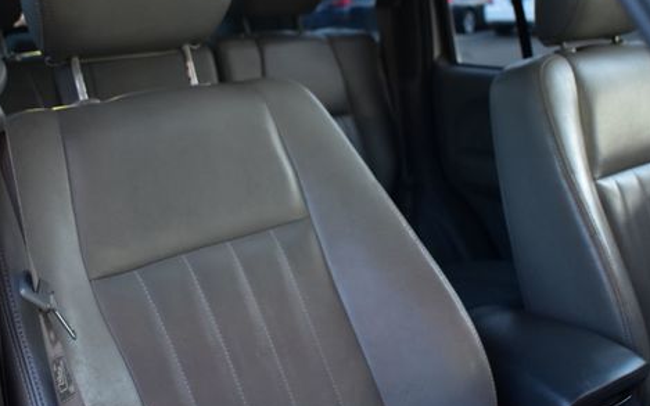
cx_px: 310
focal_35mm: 50
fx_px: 886
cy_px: 143
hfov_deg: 40.3
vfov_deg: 25.7
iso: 1600
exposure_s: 1/15
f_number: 4
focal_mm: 24
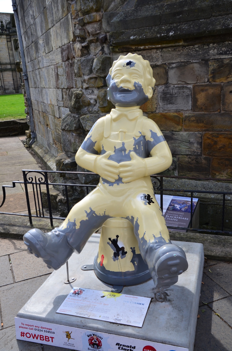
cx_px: 116
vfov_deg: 55.2
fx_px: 335
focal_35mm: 34
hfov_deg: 38.2
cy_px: 176
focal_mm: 23
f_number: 5.6
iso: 320
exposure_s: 1/800
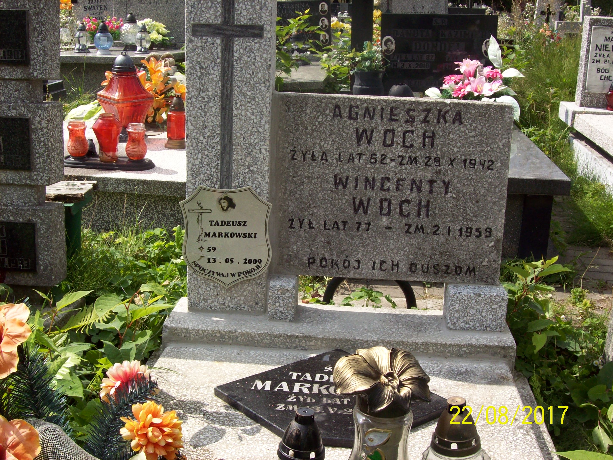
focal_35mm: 45
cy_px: 230
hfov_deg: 42.1
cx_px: 306
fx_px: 797
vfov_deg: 32.2
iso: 80
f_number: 5.4
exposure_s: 1/412
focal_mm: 7.6
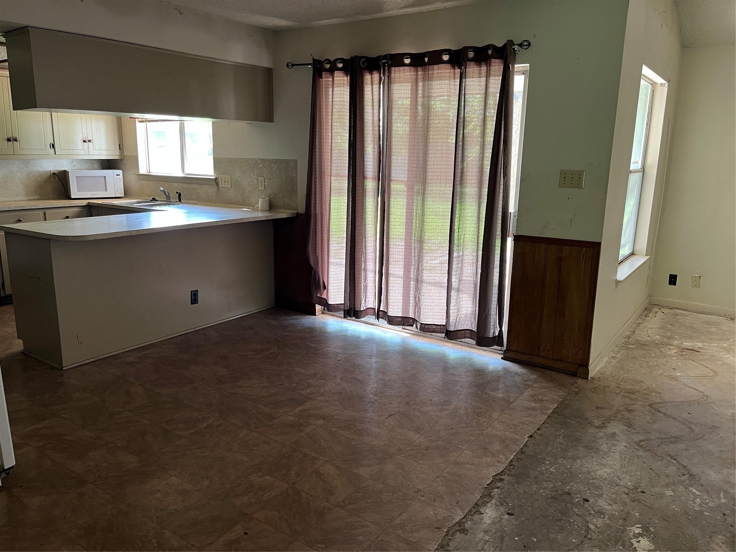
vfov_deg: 53.1
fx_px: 553
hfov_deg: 67.3
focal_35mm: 26
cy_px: 276
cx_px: 368
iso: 125
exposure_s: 1/60
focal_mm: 5.1
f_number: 1.6
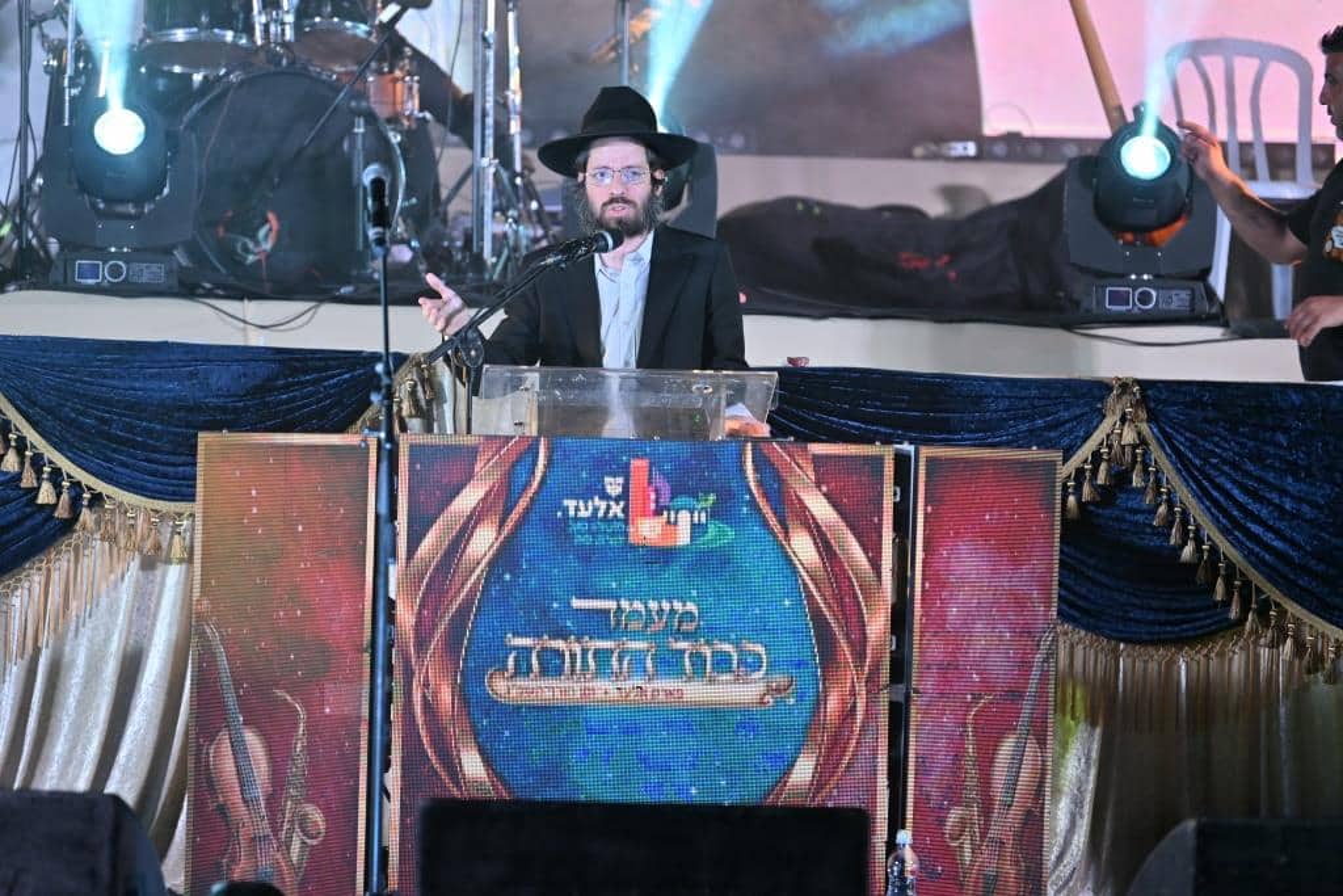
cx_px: 672
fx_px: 6902
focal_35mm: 185
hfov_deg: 11.1
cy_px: 448
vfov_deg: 7.4
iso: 250
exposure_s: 1/160
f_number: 2.8
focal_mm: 185
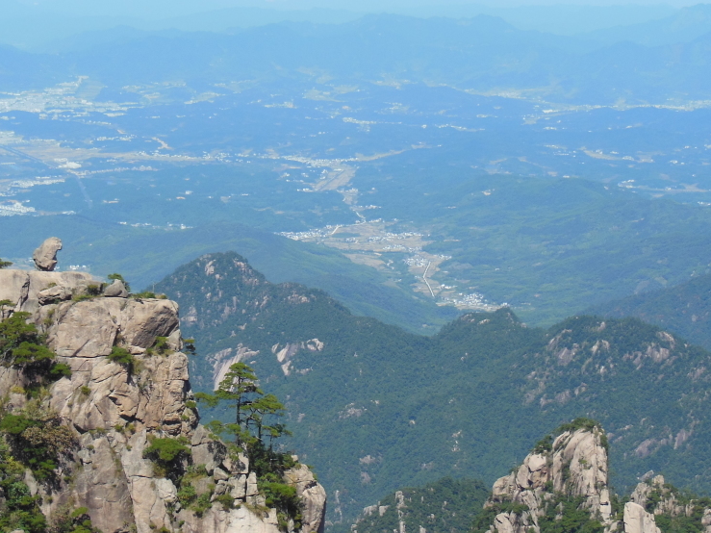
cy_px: 279
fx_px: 1992
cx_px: 341
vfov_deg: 15.2
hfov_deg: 20.2
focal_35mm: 97
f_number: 5.2
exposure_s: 1/500
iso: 125
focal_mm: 12.4
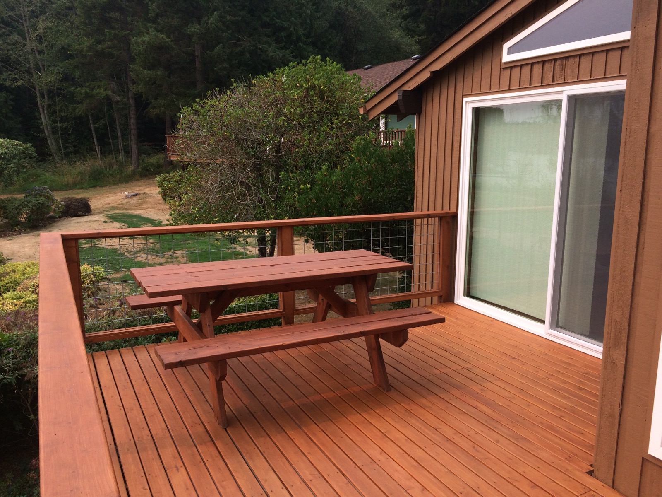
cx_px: 331
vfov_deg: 48.2
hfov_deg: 61.7
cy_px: 248
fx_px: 555
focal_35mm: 29
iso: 32
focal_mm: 4.15
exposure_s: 1/1325
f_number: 2.2
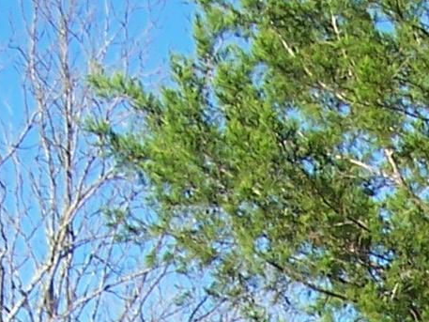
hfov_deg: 8.9
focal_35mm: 214
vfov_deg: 6.5
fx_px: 2653
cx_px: 767
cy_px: 876
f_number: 2.8
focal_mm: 6.3
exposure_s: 1/640
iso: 80
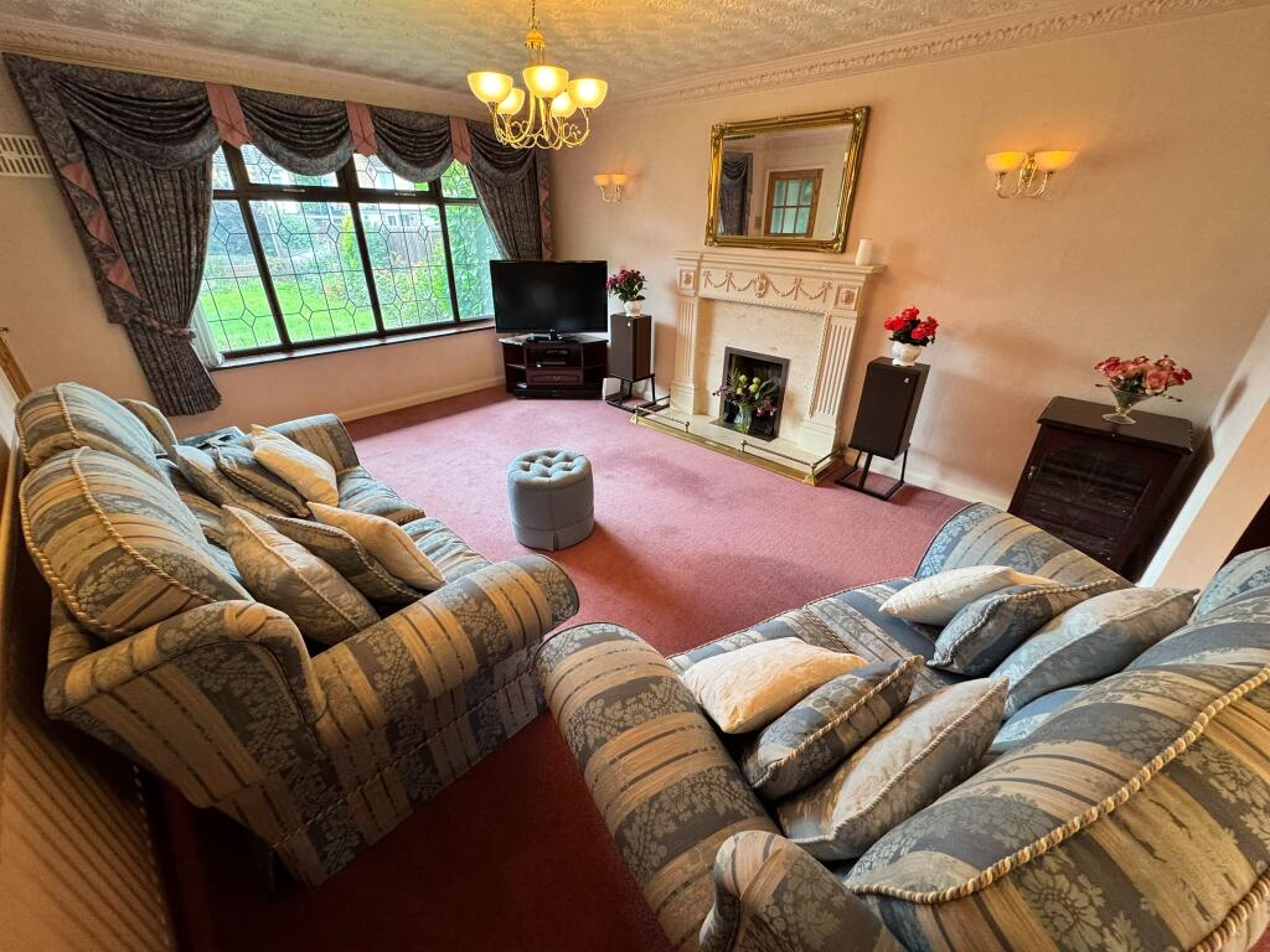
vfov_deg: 85.7
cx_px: 635
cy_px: 476
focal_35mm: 14
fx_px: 514
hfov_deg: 102.1
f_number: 2.2
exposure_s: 1/50
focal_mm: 2.22
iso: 250
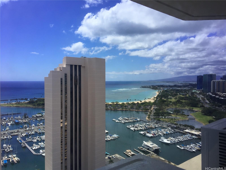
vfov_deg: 48.2
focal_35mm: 29
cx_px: 113
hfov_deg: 61.7
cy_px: 85
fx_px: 189
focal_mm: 4.15
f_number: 2.2
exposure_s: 1/279
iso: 25
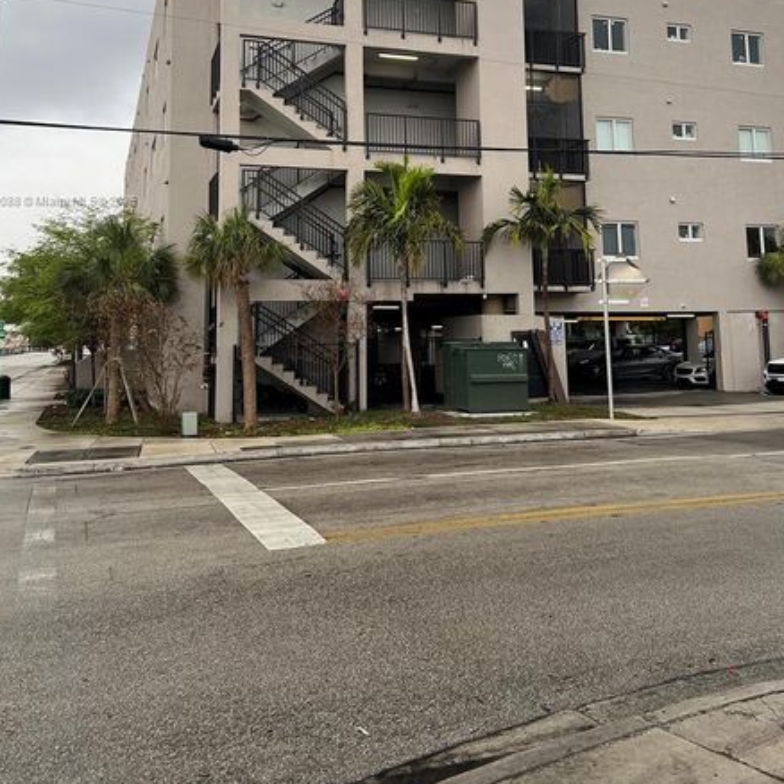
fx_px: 897
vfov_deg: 45.7
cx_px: 401
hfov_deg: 47.2
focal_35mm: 35
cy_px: 201
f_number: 1.5
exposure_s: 1/581
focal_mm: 5.7
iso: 50
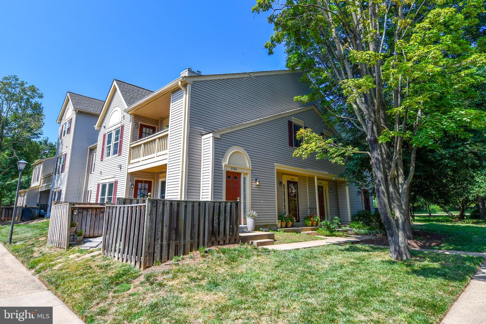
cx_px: 243
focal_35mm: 18
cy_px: 162
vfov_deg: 67.4
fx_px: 243
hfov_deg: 90.0
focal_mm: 12
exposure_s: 1/320
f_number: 9
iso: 100
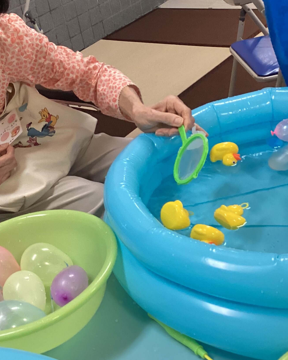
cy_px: 111
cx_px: 99
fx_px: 639
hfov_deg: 25.3
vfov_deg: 31.1
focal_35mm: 60
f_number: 2.4
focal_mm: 3.3
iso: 320
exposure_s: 1/60
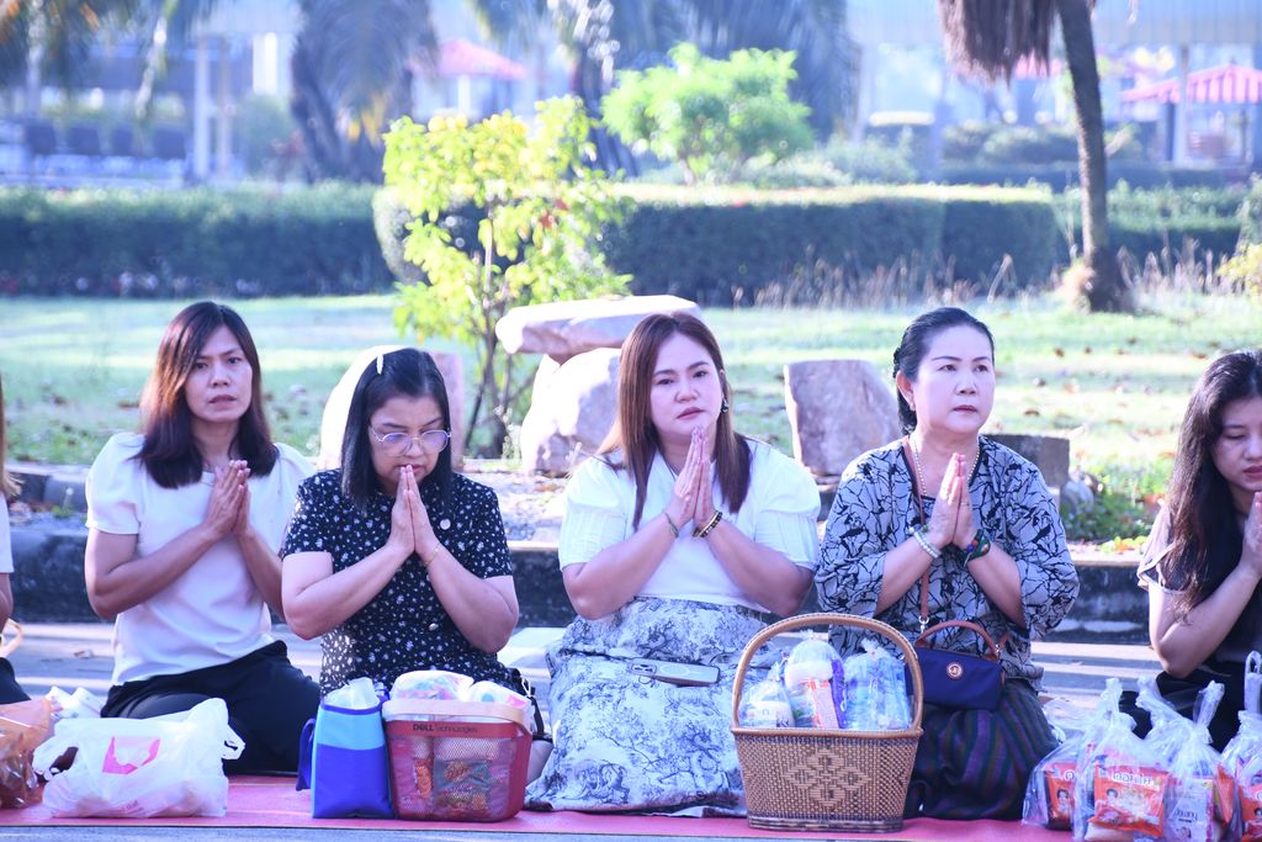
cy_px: 421
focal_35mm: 240
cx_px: 631
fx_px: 8414
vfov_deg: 5.7
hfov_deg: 8.6
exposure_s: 1/500
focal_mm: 160
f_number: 6
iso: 1250
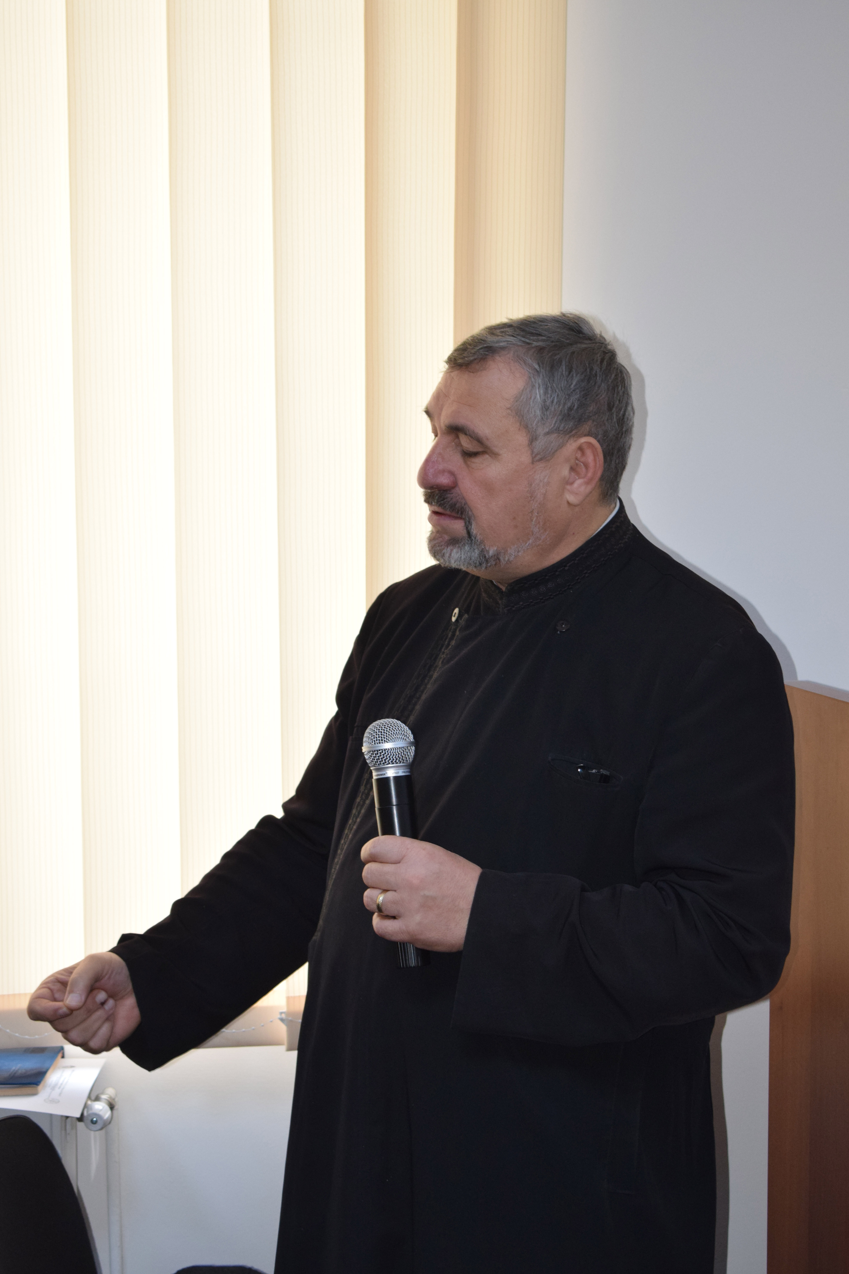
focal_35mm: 79
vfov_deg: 25.7
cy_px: 629
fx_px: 2795
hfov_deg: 17.3
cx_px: 425
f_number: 5.6
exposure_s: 1/60
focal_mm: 52
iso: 1100
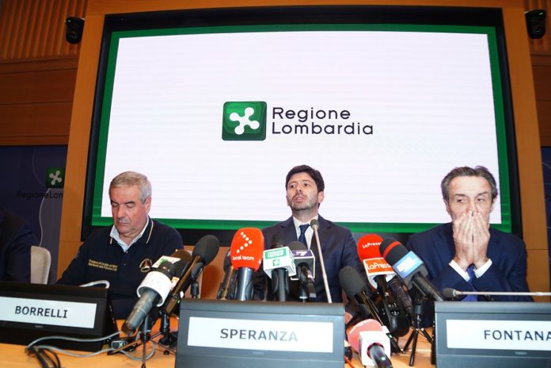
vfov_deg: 49.6
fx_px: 398
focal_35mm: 26
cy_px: 184
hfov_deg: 69.4
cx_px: 276
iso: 3200
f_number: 5.6
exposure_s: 1/160
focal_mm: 26
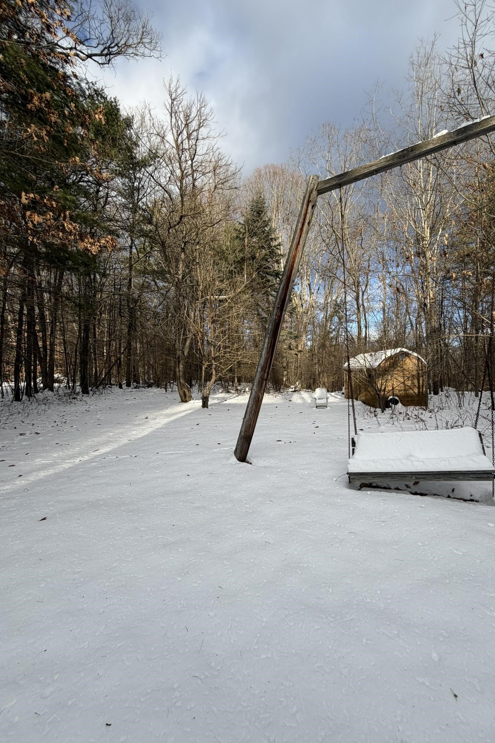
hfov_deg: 76.8
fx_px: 309
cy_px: 380
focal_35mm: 15
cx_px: 285
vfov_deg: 100.4
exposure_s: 1/770
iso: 32
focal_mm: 2.22
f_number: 2.2
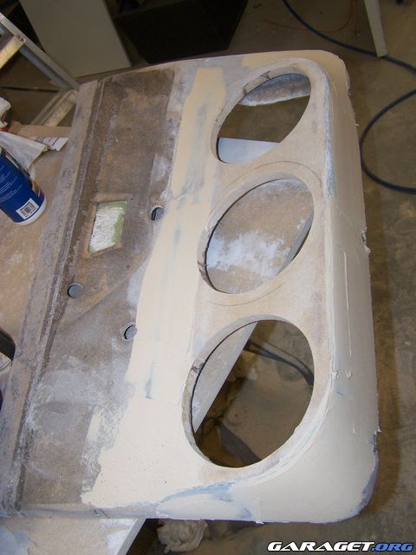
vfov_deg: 49.0
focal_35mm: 38
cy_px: 278
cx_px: 208
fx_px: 609
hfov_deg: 37.7
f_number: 2.8
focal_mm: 6.3
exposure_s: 1/60
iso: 80
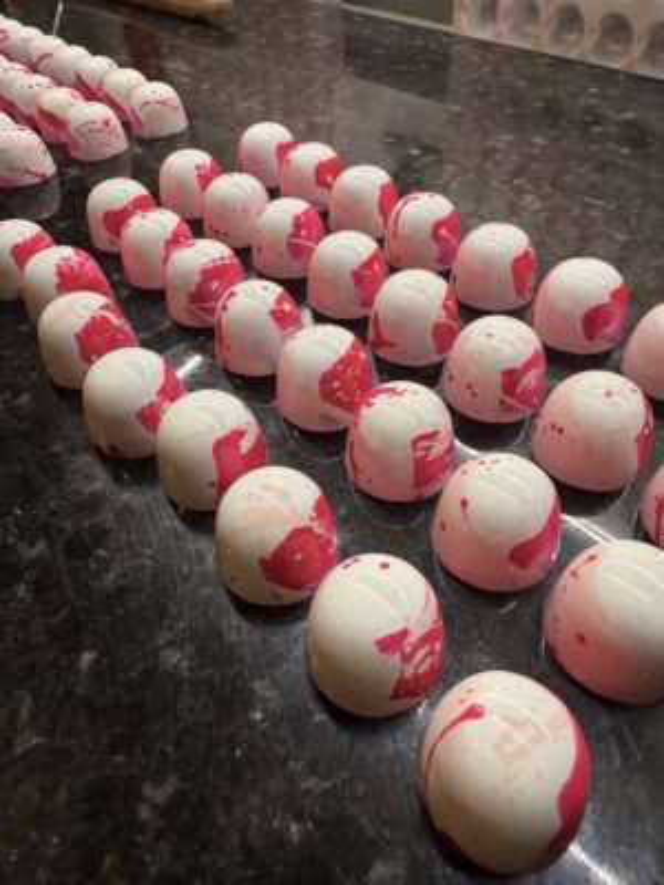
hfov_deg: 56.8
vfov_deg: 71.6
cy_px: 442
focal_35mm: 24
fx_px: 614
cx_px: 332
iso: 200
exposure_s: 1/121
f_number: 2.2
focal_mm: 2.22
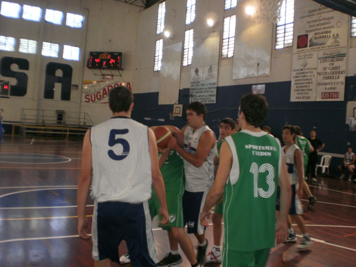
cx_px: 178
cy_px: 134
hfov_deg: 51.4
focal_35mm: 36
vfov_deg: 39.7
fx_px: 370
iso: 125
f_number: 3.1
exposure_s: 1/30
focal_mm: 6.3
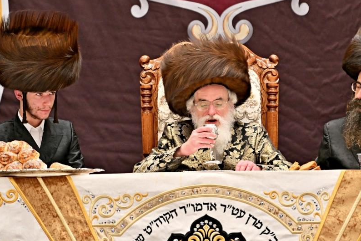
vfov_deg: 3.6
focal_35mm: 387
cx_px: 194
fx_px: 3880
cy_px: 123
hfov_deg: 5.3
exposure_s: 1/400
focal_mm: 200
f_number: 2.8
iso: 400
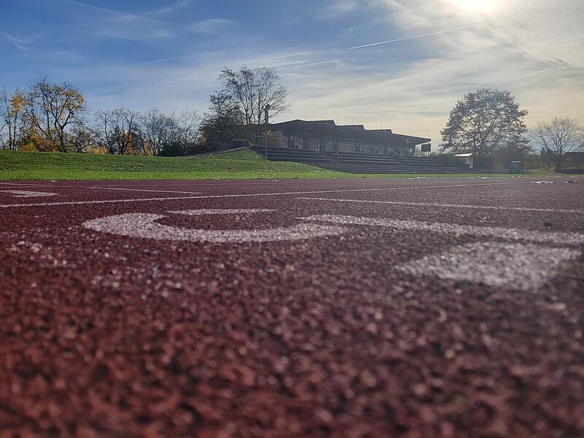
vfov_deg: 53.1
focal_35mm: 26
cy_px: 219
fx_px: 439
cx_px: 292
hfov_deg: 67.3
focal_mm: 5.4
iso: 40
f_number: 1.8
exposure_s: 1/4233
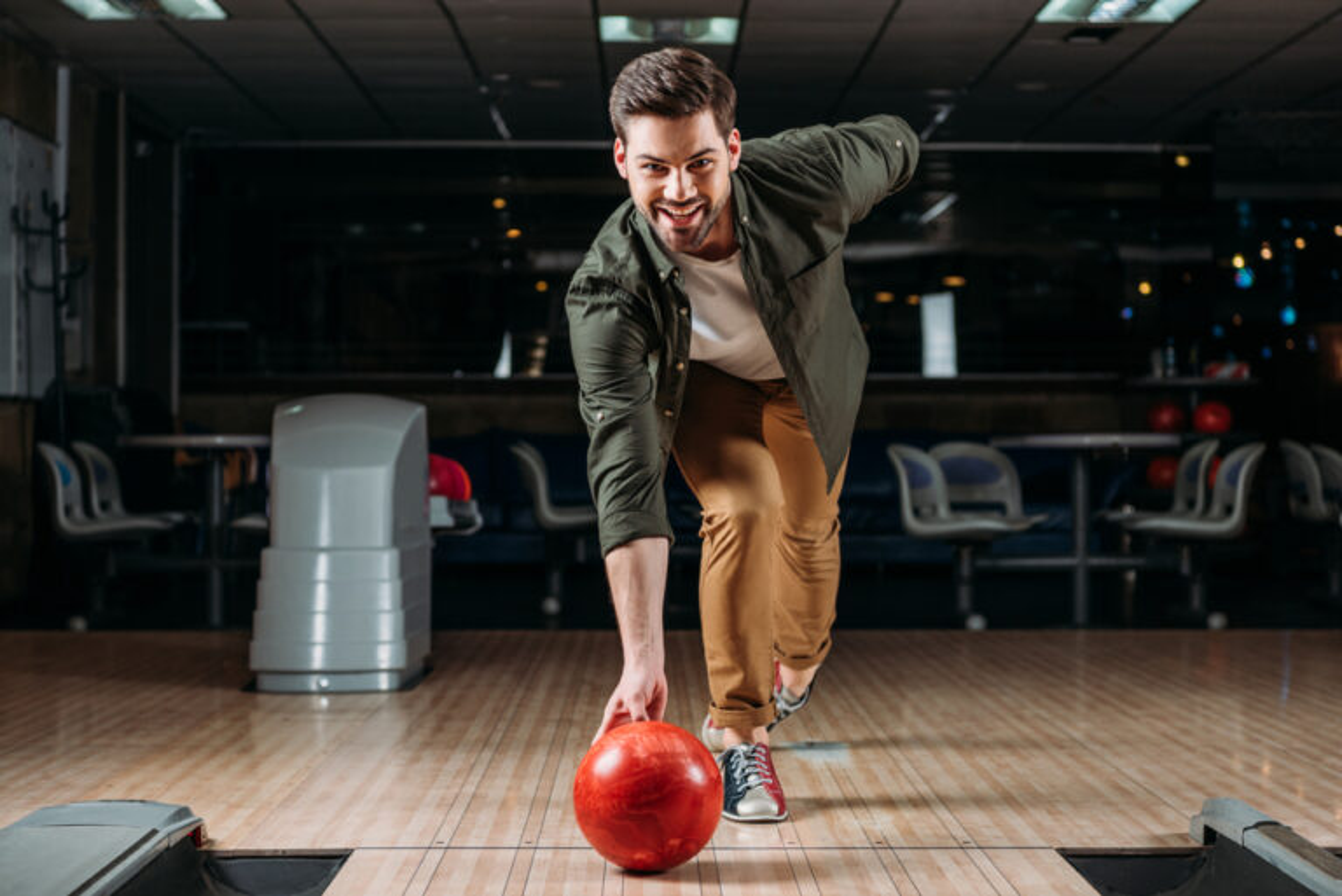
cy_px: 448
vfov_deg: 19.5
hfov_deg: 28.8
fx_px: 2611
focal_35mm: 70
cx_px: 671
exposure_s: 1/125
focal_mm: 70
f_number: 4
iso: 200
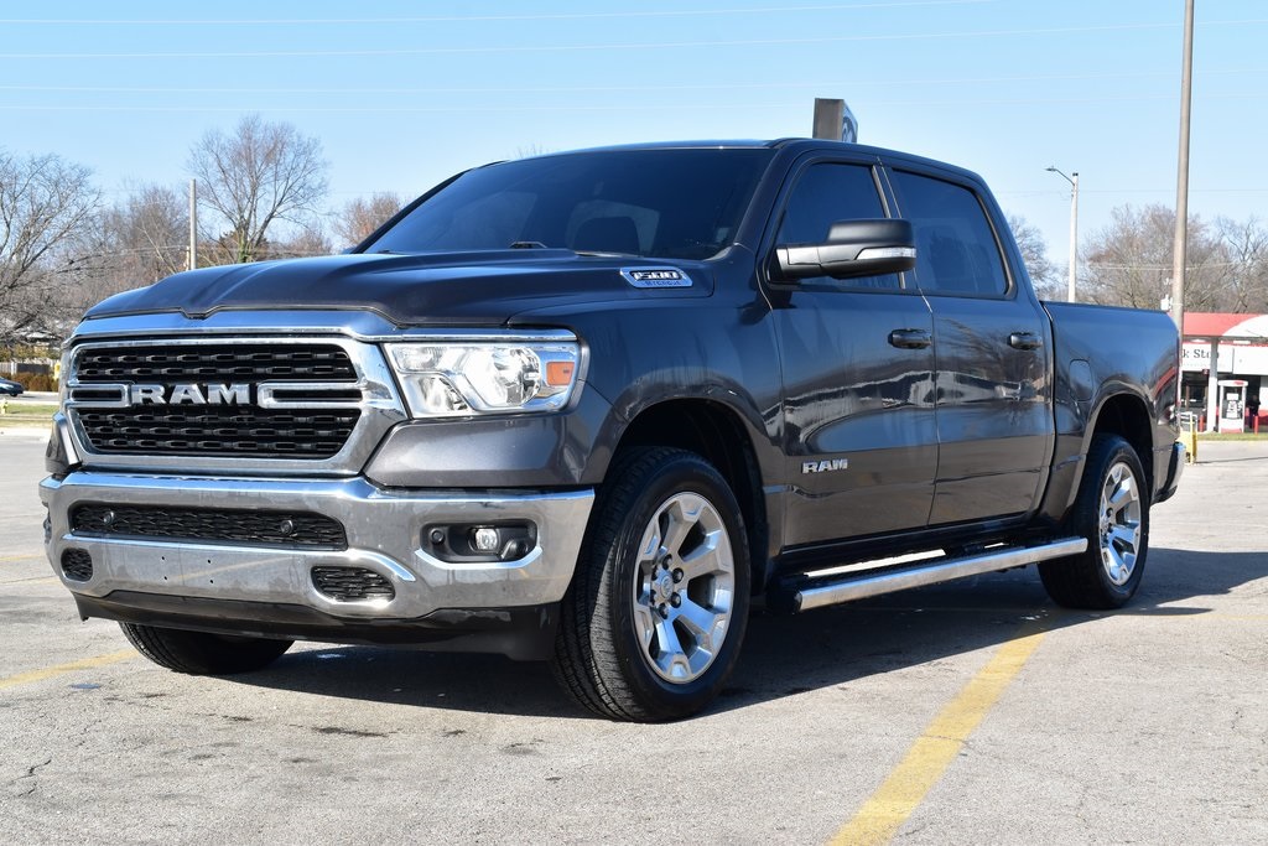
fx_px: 1849
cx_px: 634
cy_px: 423
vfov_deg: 25.8
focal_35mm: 52
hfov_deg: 37.8
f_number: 10
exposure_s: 1/320
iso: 400
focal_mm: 35
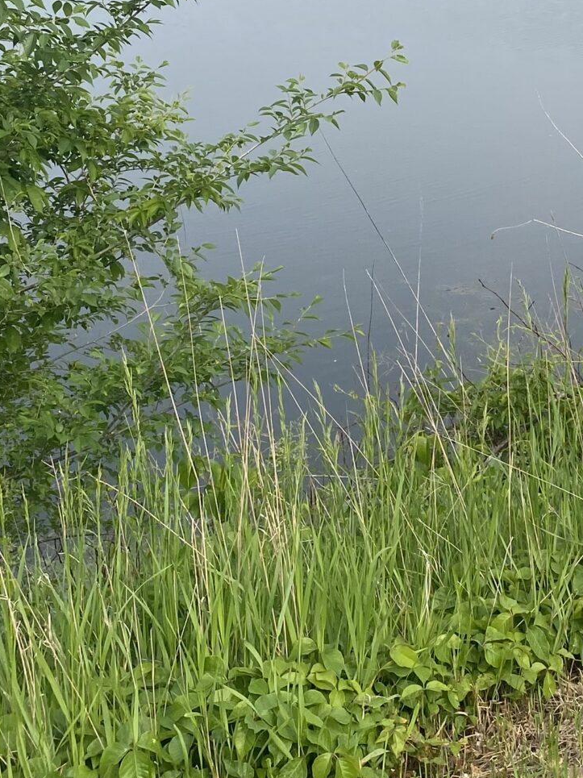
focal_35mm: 69
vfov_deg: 27.1
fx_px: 1550
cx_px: 499
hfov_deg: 20.9
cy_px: 72
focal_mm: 4.25
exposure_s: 1/2141
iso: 32
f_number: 1.8
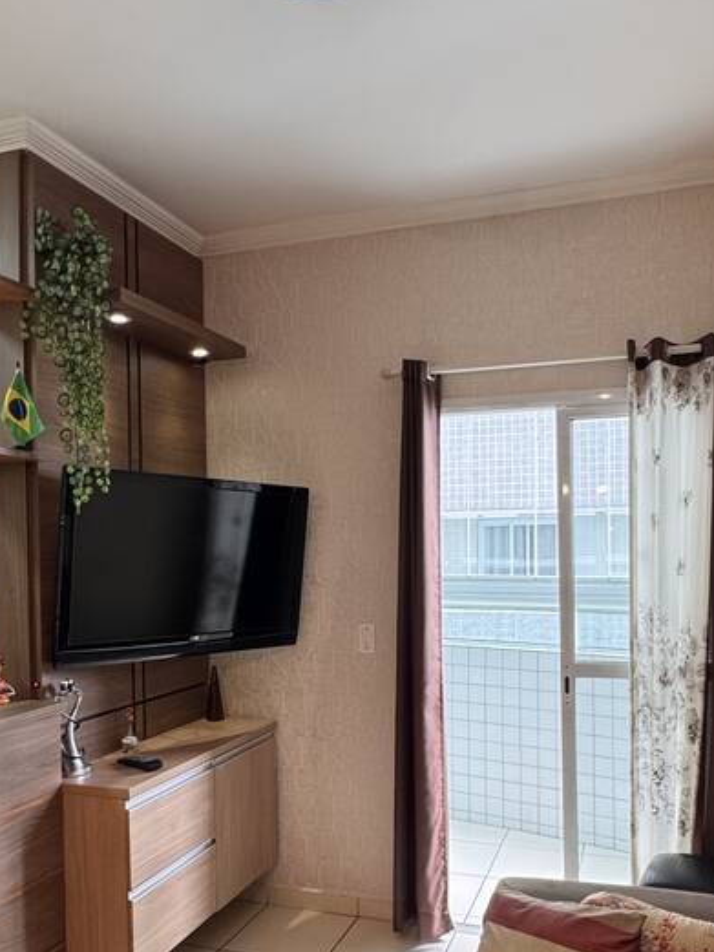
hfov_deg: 48.1
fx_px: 797
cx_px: 400
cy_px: 568
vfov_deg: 61.2
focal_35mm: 29
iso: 200
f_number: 2.2
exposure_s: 1/60
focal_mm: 2.22
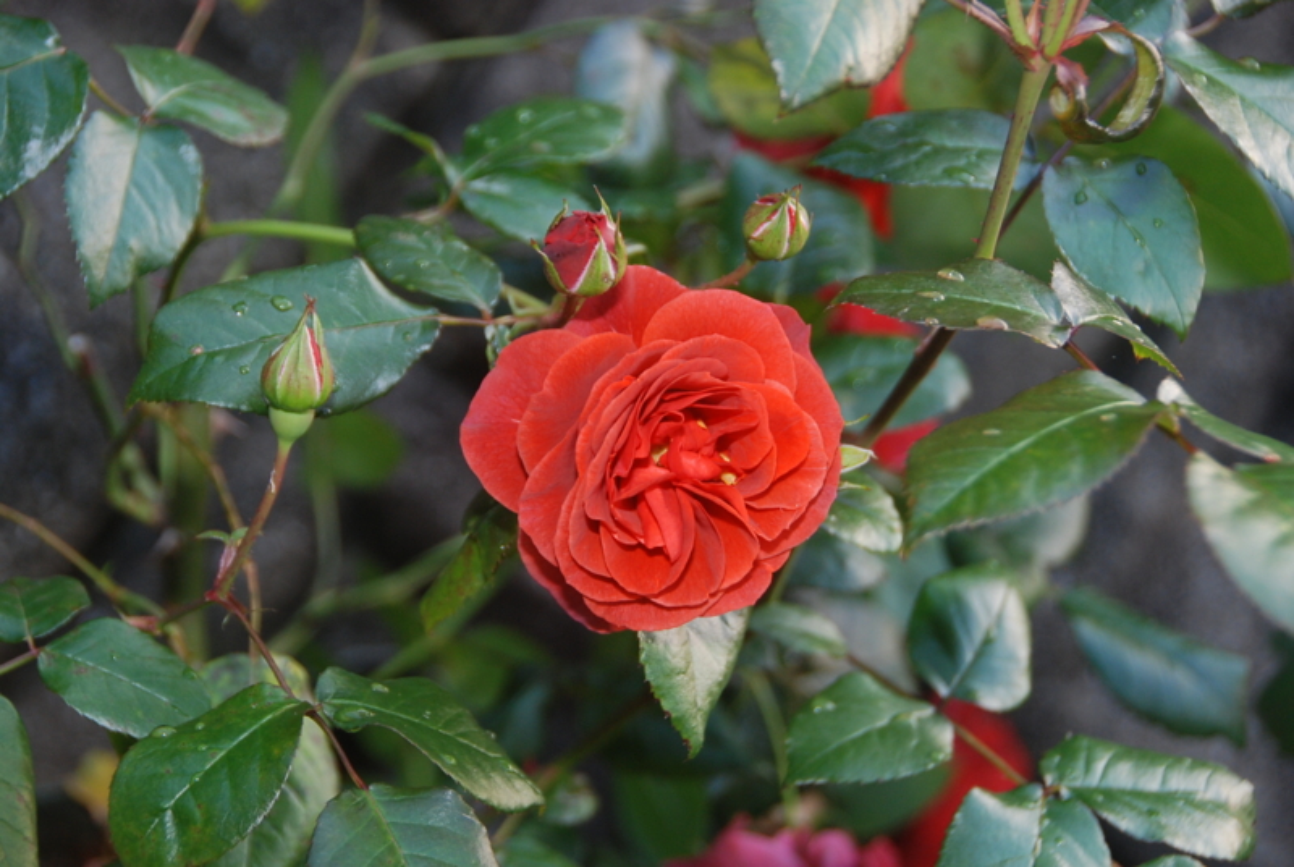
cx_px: 647
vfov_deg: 13.1
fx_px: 3780
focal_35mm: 105
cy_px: 434
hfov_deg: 19.4
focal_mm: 70
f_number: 5.6
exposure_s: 1/60
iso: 400
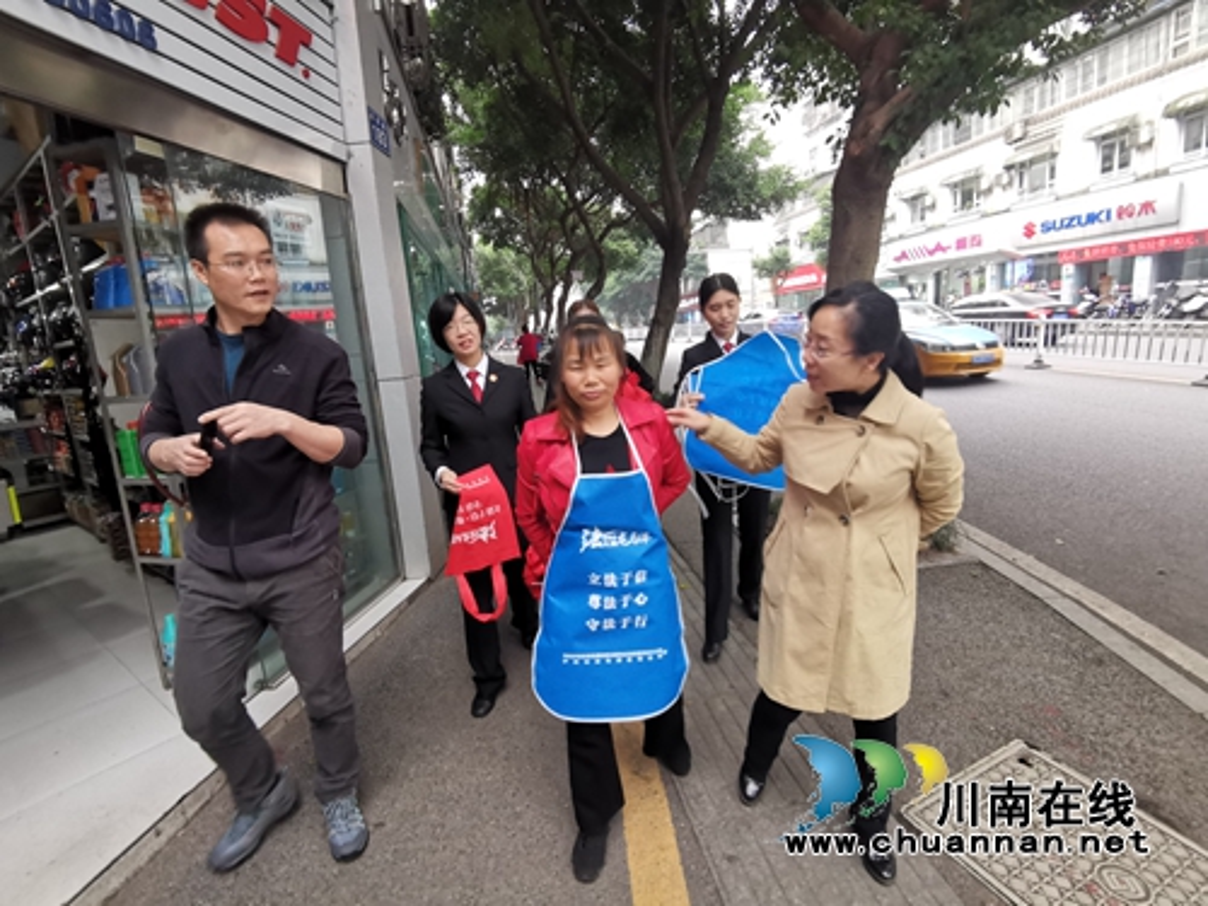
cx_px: 604
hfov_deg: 91.0
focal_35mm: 17
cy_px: 453
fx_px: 593
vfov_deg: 74.7
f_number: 2.2
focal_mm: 2.26
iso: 320
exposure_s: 1/100
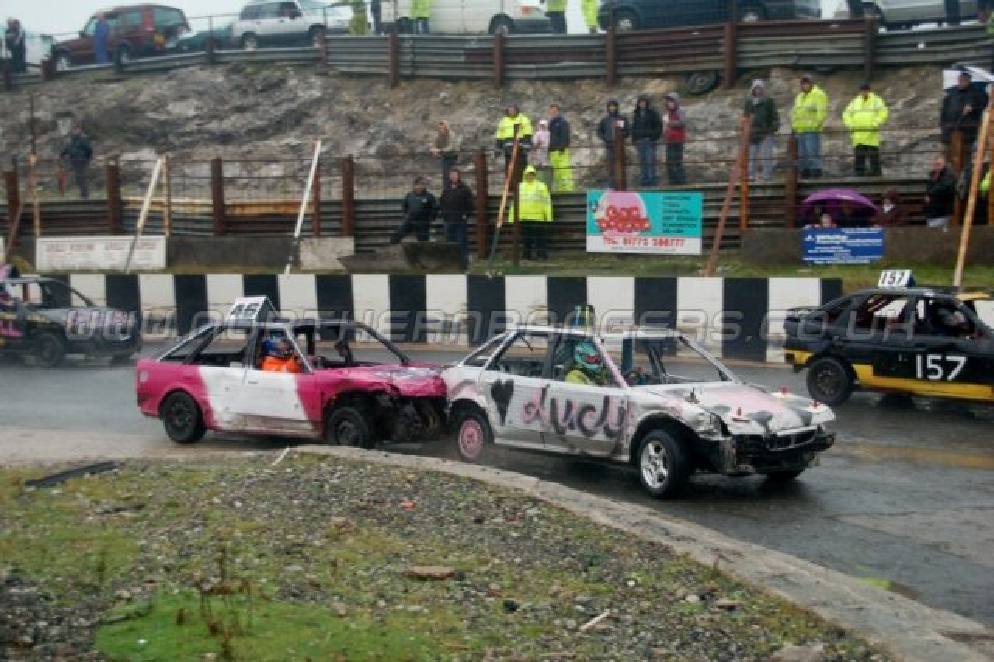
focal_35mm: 60
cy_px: 331
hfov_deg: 33.4
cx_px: 497
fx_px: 1656
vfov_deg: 22.6
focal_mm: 40
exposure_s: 1/320
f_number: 4.8
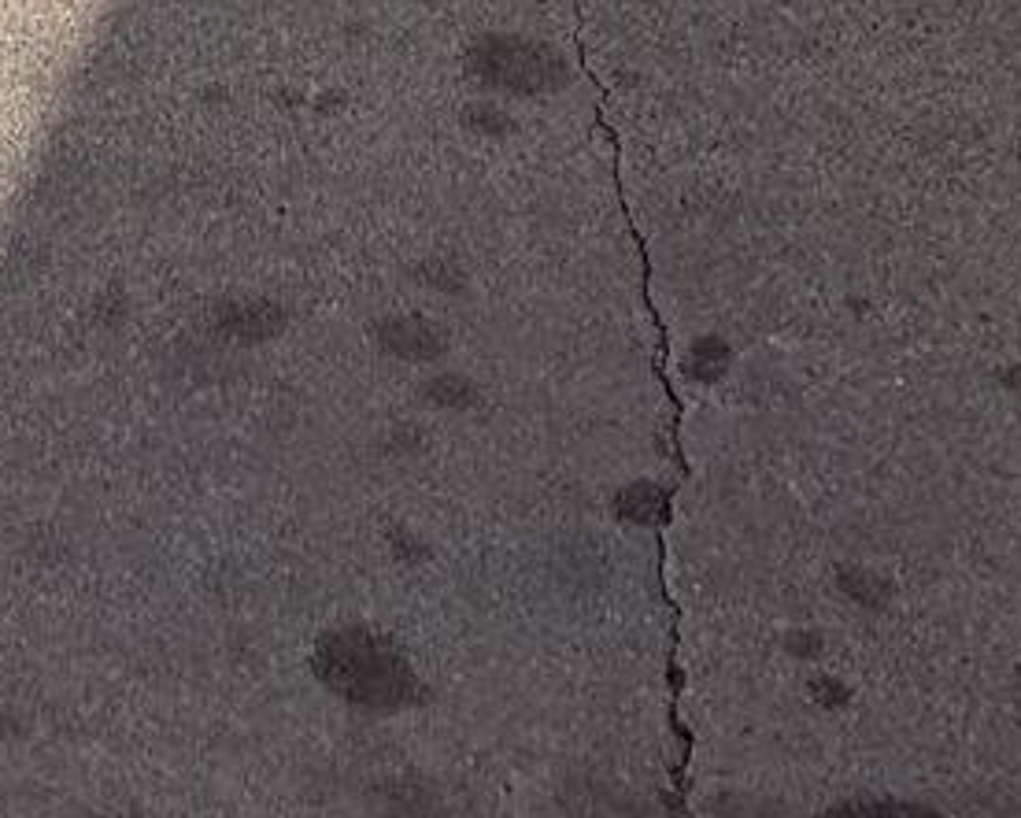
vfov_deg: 9.4
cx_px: -144
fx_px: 3446
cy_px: -1899
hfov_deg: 16.3
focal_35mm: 114
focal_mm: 2.22
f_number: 2.2
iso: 20
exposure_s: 1/1017
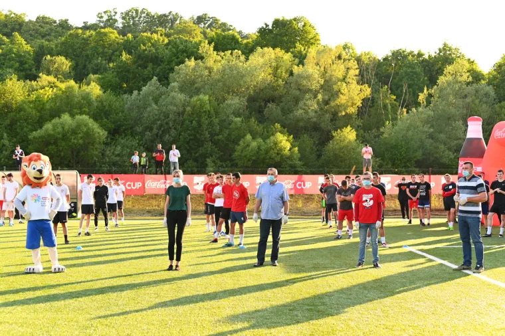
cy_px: 168
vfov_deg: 27.0
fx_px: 701
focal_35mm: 50
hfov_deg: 39.6
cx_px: 252
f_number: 3.5
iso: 160
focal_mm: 50
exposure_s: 1/250
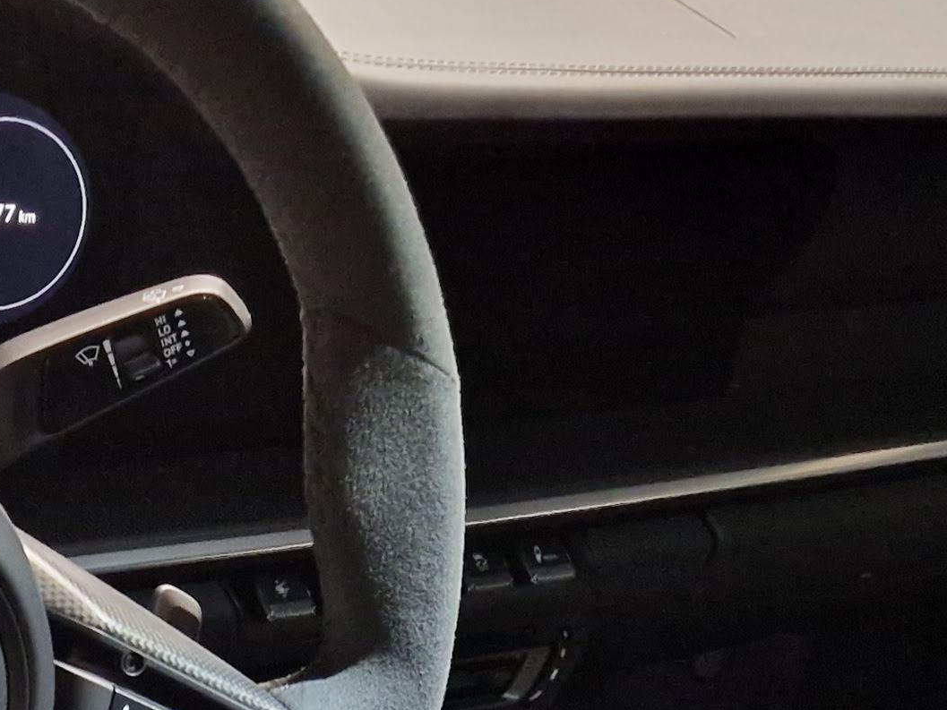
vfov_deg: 15.4
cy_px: 1130
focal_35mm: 87
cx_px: -142
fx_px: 2380
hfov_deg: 21.2
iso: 1000
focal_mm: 5.4
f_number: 1.8
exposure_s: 1/25
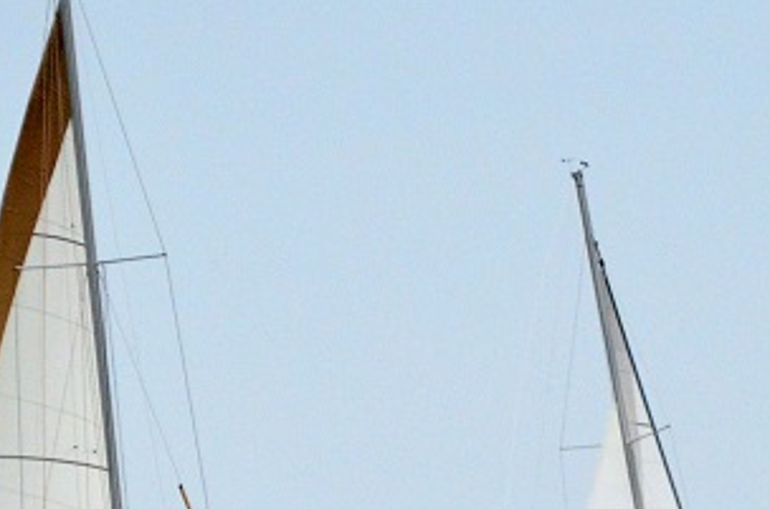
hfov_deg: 1.8
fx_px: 24213
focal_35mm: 1135
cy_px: 670
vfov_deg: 1.2
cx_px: 746
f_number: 5.6
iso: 1600
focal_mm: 230
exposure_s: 1/8000
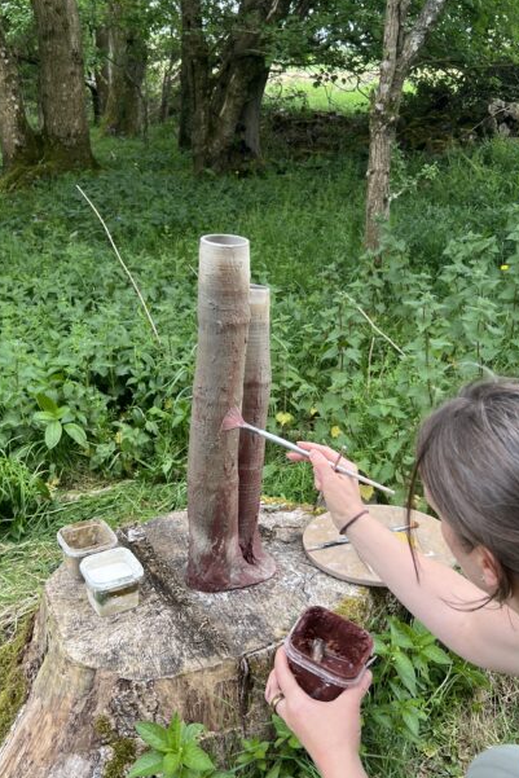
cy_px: 348
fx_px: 843
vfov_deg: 49.5
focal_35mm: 39
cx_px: 272
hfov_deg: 34.2
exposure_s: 1/212
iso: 40
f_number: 1.5
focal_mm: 5.7
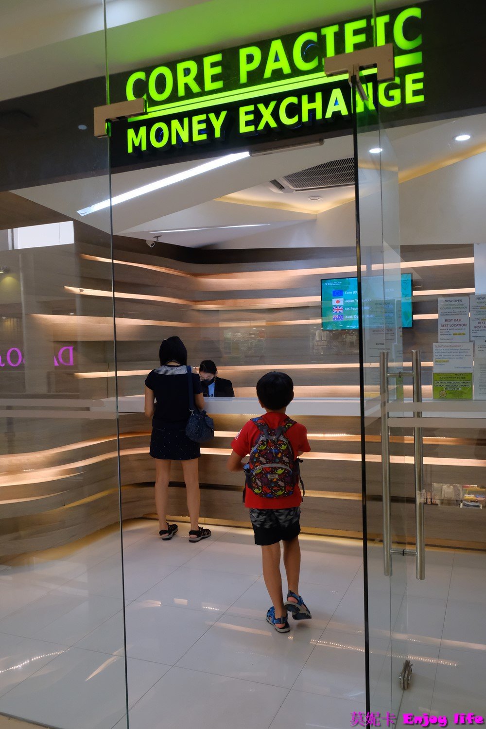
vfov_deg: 63.7
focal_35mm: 29
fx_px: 587
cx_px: 243
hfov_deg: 45.0
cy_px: 364
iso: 3200
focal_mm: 19.6
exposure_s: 1/125
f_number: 5.6
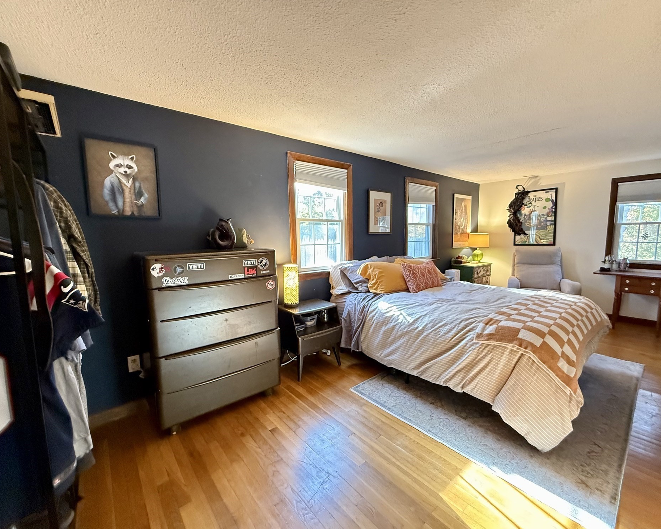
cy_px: 269
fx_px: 293
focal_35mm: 15
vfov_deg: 84.0
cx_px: 347
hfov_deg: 96.7
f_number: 2.2
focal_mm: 2.22
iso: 800
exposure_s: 1/60
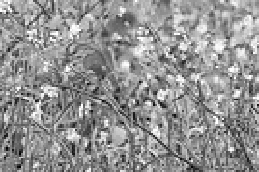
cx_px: 158
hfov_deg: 2.3
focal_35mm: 916
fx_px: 6582
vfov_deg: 1.5
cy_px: -115
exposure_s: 1/1000
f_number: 2.8
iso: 200
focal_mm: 120
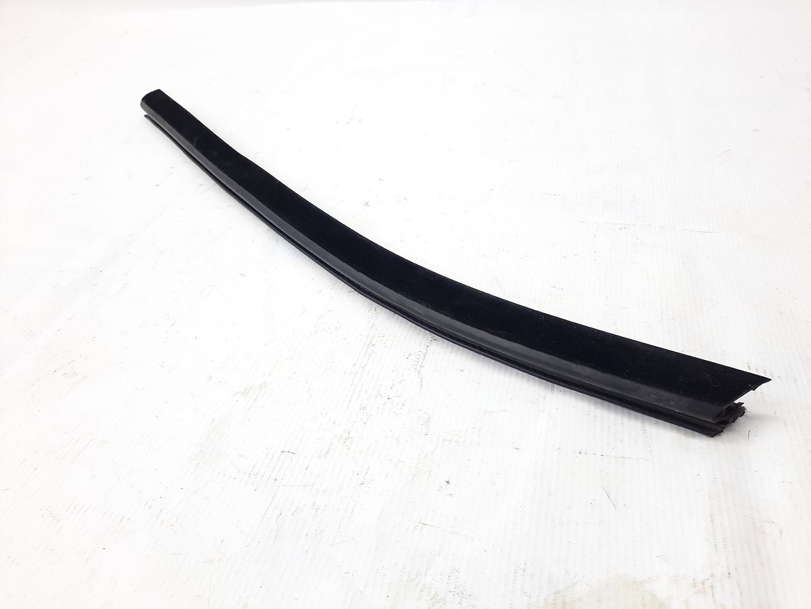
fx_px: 586
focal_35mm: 25
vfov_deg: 54.9
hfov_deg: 69.4
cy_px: 304
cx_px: 406
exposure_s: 1/50
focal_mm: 4.6
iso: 64
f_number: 2
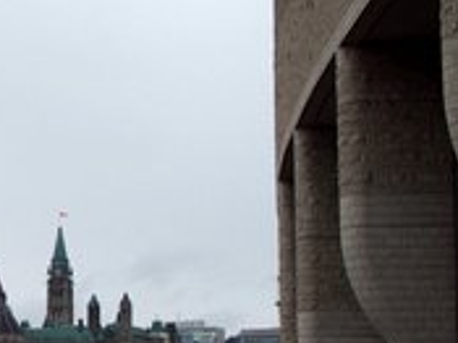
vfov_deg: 12.7
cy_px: 343
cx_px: -162
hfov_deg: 16.1
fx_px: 1521
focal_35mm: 115
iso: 100
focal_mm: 9
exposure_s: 1/800
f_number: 3.5
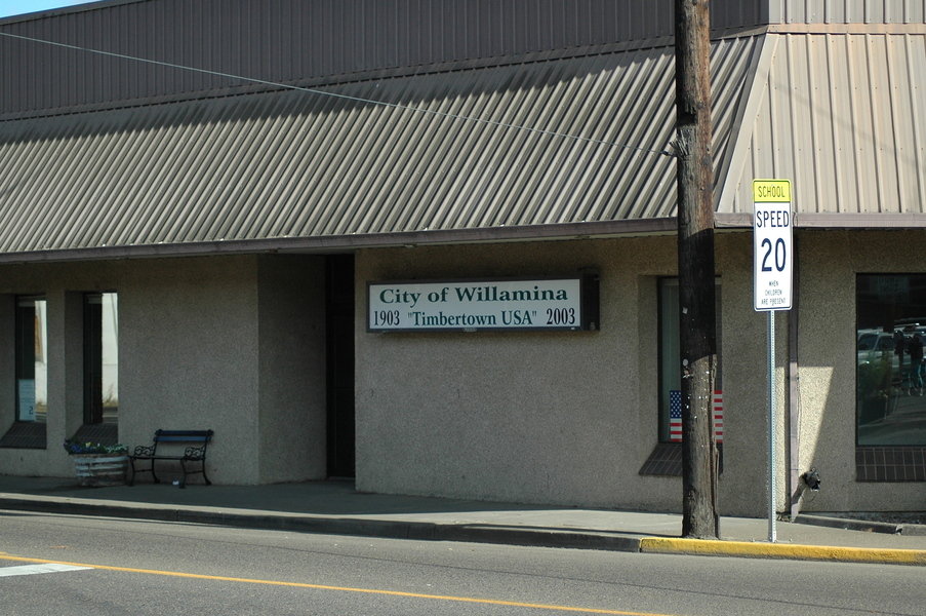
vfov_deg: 13.0
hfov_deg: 19.5
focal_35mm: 105
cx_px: 463
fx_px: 2698
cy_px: 308
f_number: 4
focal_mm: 70
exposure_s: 1/1250
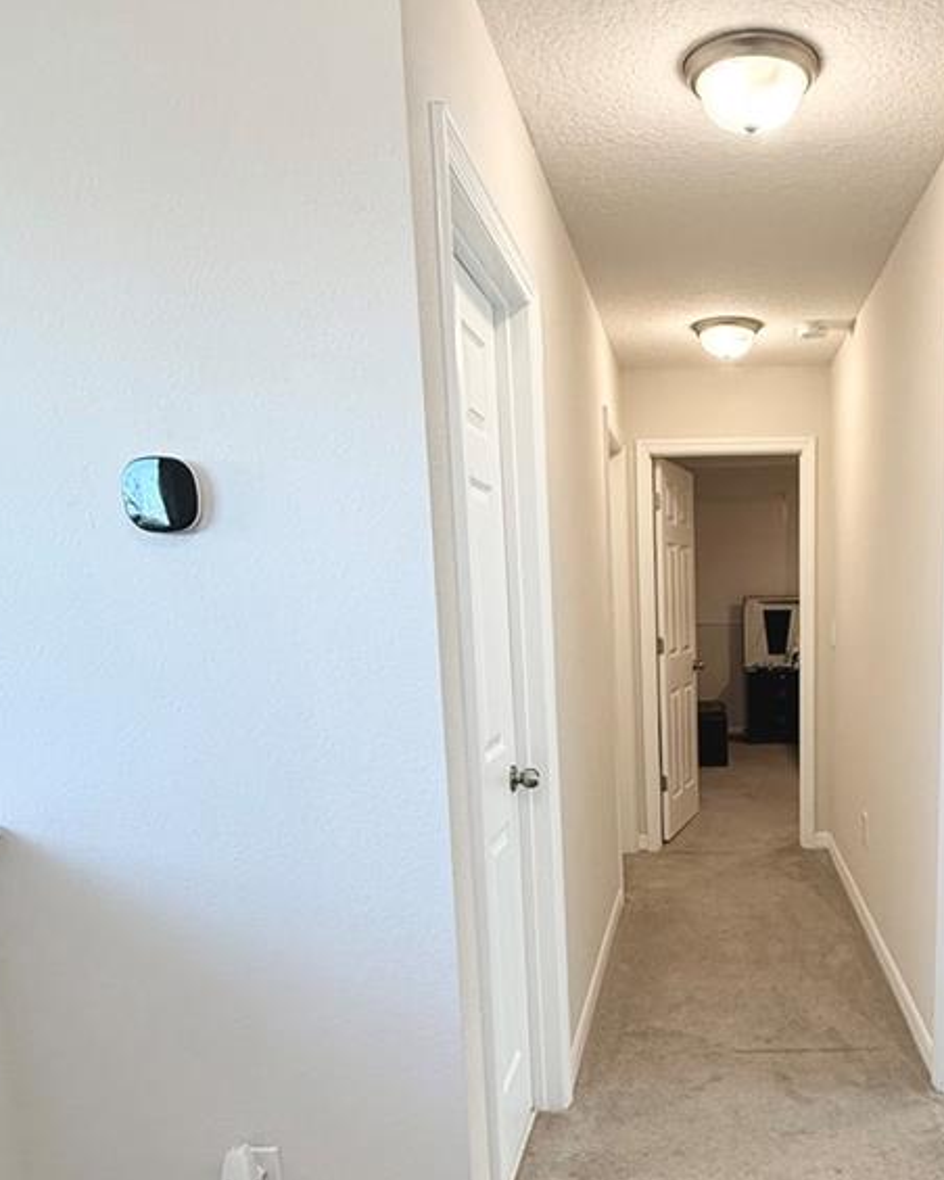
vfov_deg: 59.2
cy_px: 779
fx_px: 1013
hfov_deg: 48.1
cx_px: 706
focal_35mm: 29
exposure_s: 1/120
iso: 200
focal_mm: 2.22
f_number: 2.2
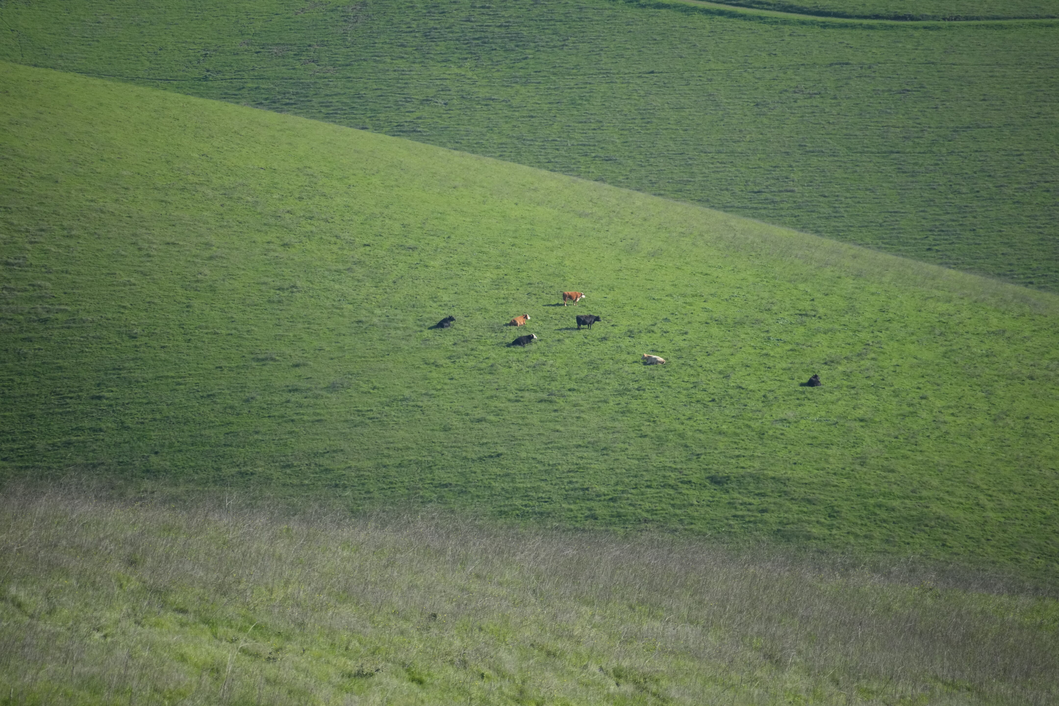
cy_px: 353
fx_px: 8824
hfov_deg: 6.9
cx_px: 530
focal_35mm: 300
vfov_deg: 4.6
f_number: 7.1
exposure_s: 1/2500
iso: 1250
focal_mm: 300
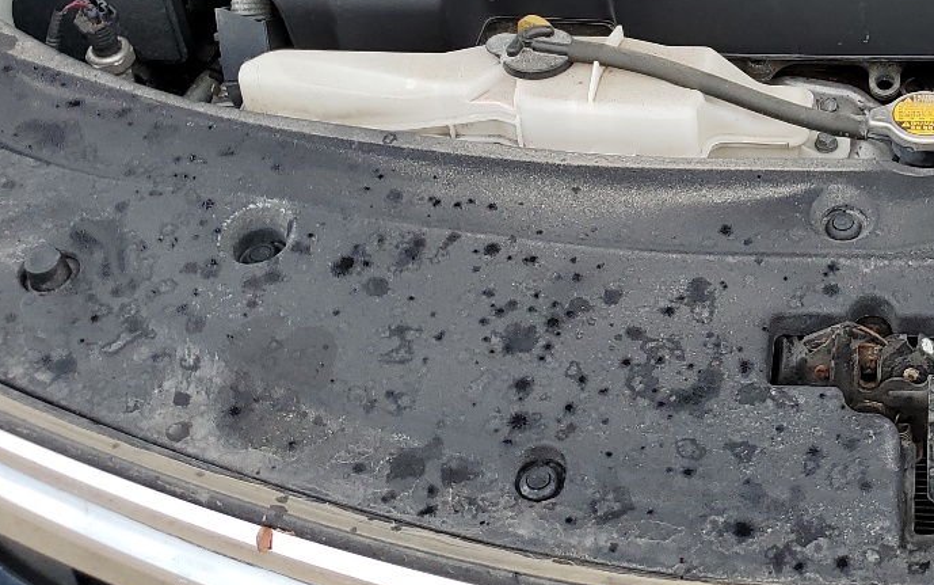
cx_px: 923
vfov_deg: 19.7
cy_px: 1
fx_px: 1629
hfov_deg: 29.9
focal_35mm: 64
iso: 50
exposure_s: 1/357
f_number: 1.5
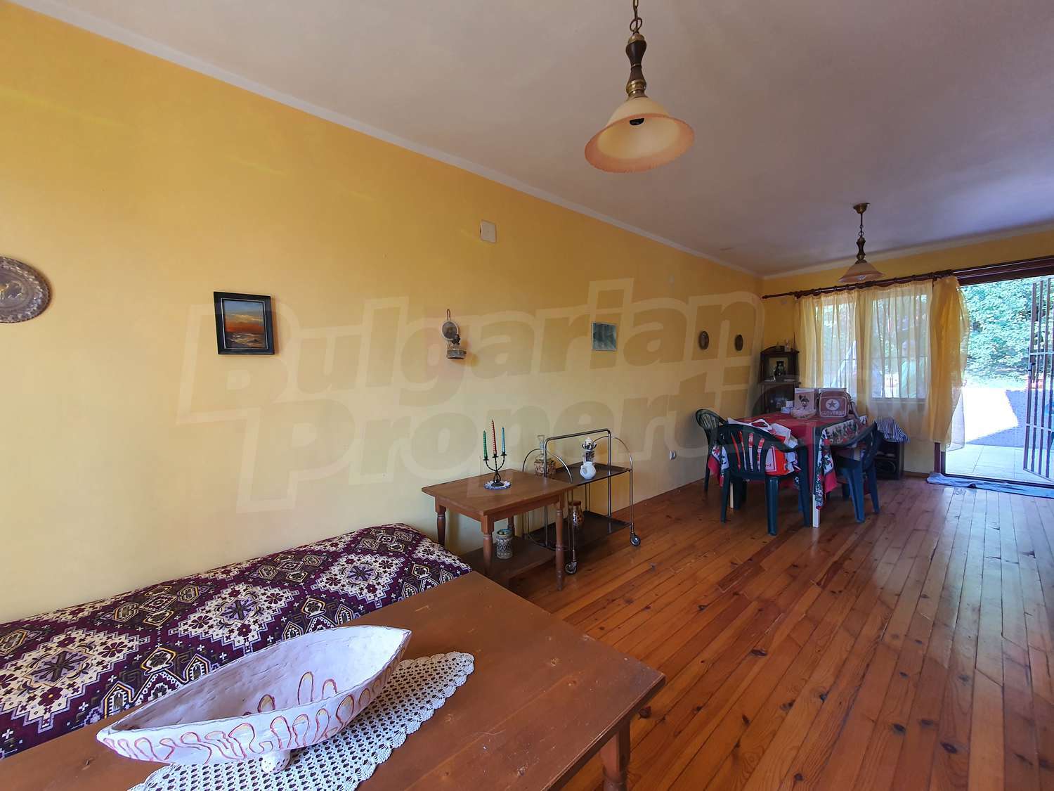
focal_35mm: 13
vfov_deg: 89.9
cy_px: 396
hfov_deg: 106.2
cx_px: 527
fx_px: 396
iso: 80
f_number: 2.2
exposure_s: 1/50
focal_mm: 1.8
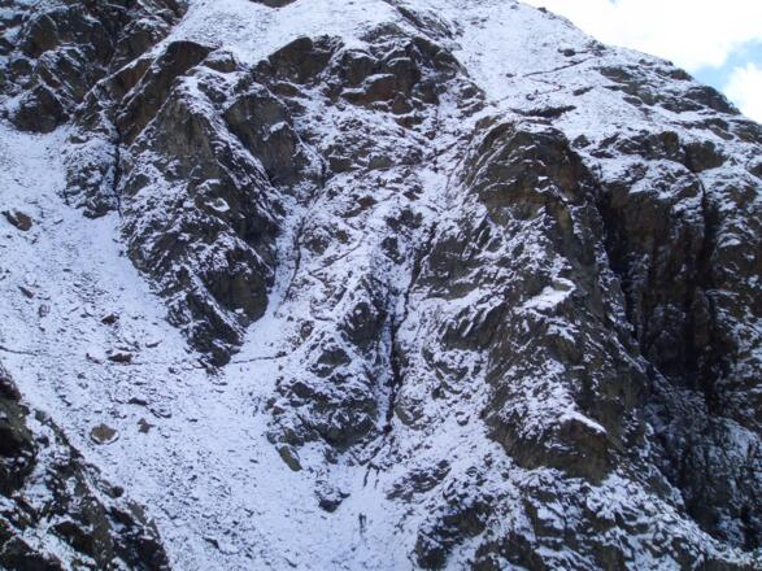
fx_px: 792
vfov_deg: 39.6
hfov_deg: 51.4
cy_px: 286
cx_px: 381
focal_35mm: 36
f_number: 4
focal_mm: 4.8
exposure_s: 1/640
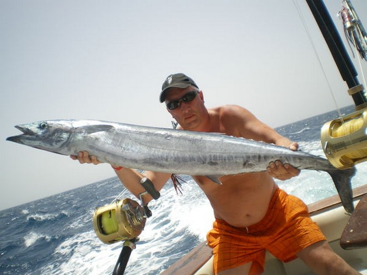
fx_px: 382
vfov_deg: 39.6
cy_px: 138
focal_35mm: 36
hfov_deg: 51.4
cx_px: 184
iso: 50
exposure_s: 1/400
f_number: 4.6
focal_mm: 6.3
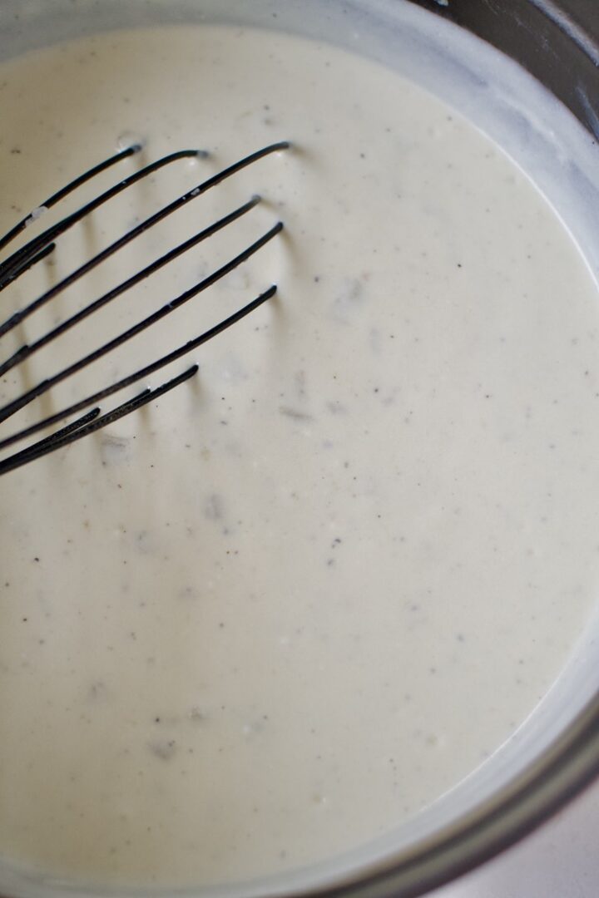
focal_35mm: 52
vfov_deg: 38.2
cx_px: 300
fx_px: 1298
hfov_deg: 26.0
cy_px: 449
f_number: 4
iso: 1000
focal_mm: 35
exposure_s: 1/320
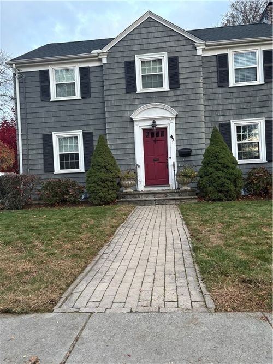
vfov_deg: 67.3
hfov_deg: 53.0
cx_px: 136
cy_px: 182
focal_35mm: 26
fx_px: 273
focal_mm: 5.96
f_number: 1.6
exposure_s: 1/30
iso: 500
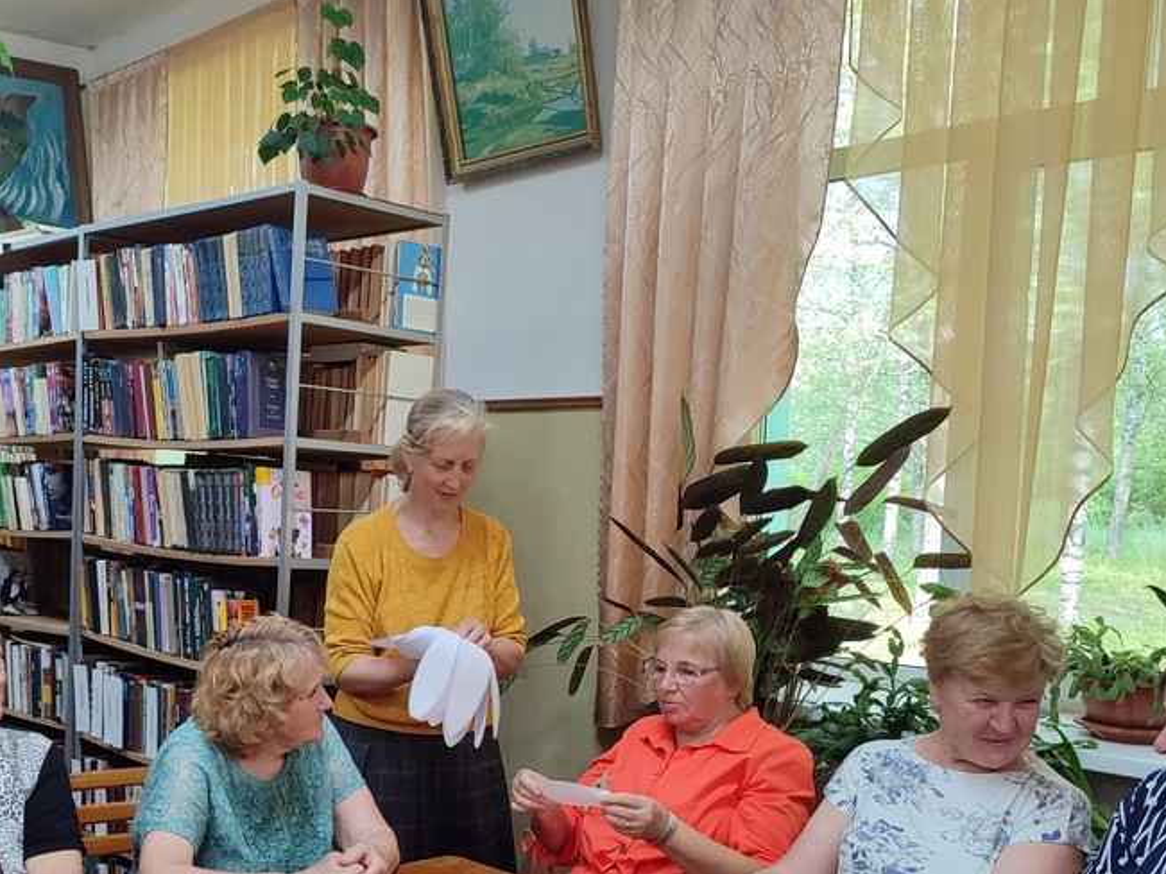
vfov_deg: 34.3
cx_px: 438
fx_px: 1381
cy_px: 673
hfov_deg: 45.4
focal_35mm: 41
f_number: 1.89
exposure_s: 1/50
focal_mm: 5.95
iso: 89
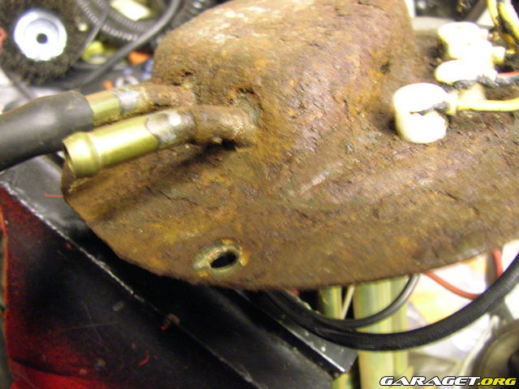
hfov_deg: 54.0
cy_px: 194
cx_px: 260
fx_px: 509
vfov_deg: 41.7
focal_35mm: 34
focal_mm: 5.7
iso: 200
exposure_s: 1/2.9
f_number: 2.9
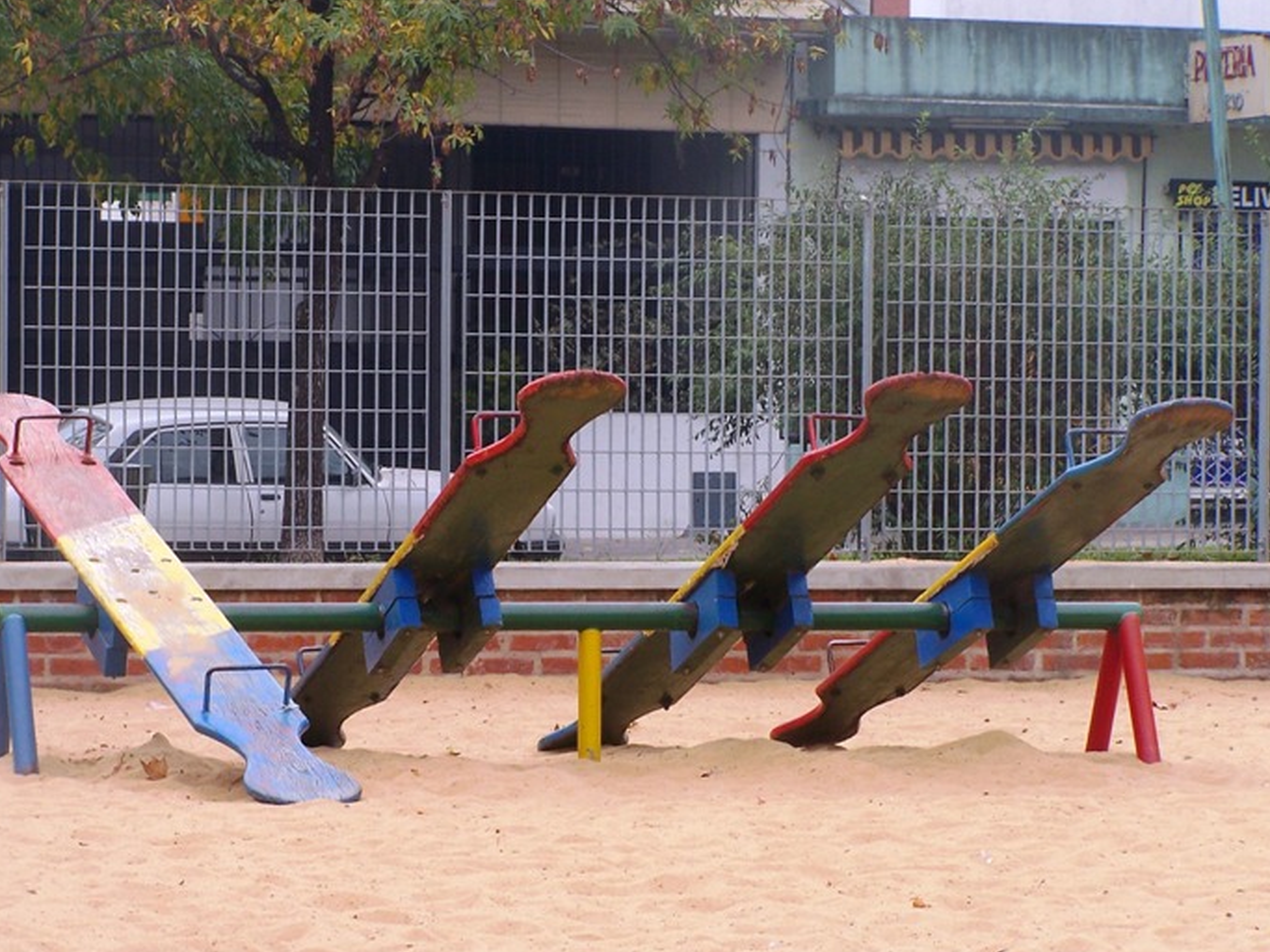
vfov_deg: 10.3
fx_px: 5282
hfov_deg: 13.7
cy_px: 509
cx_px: 575
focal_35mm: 144
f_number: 6.3
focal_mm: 21.2
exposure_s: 1/80
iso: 80
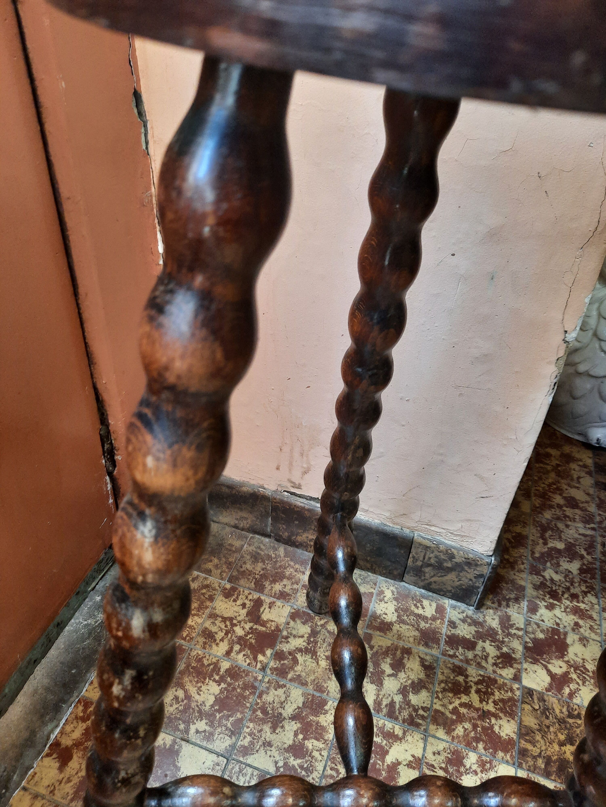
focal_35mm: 25
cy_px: 404
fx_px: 584
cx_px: 303
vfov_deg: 69.4
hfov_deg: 54.9
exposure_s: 1/50
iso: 320
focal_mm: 4.6
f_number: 2
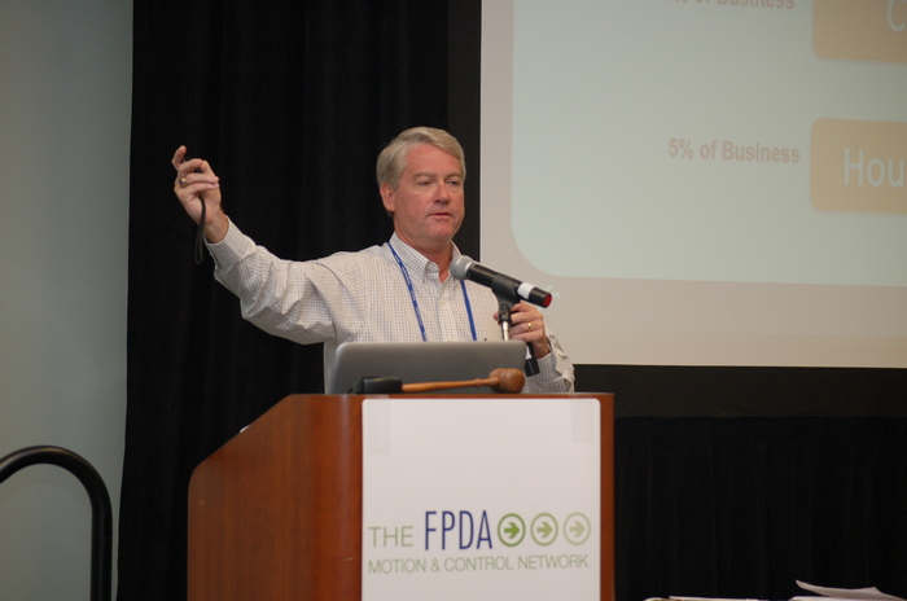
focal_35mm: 120
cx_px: 454
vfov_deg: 11.4
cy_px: 300
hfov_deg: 17.1
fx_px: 3018
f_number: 4.5
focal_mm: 80
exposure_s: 1/60
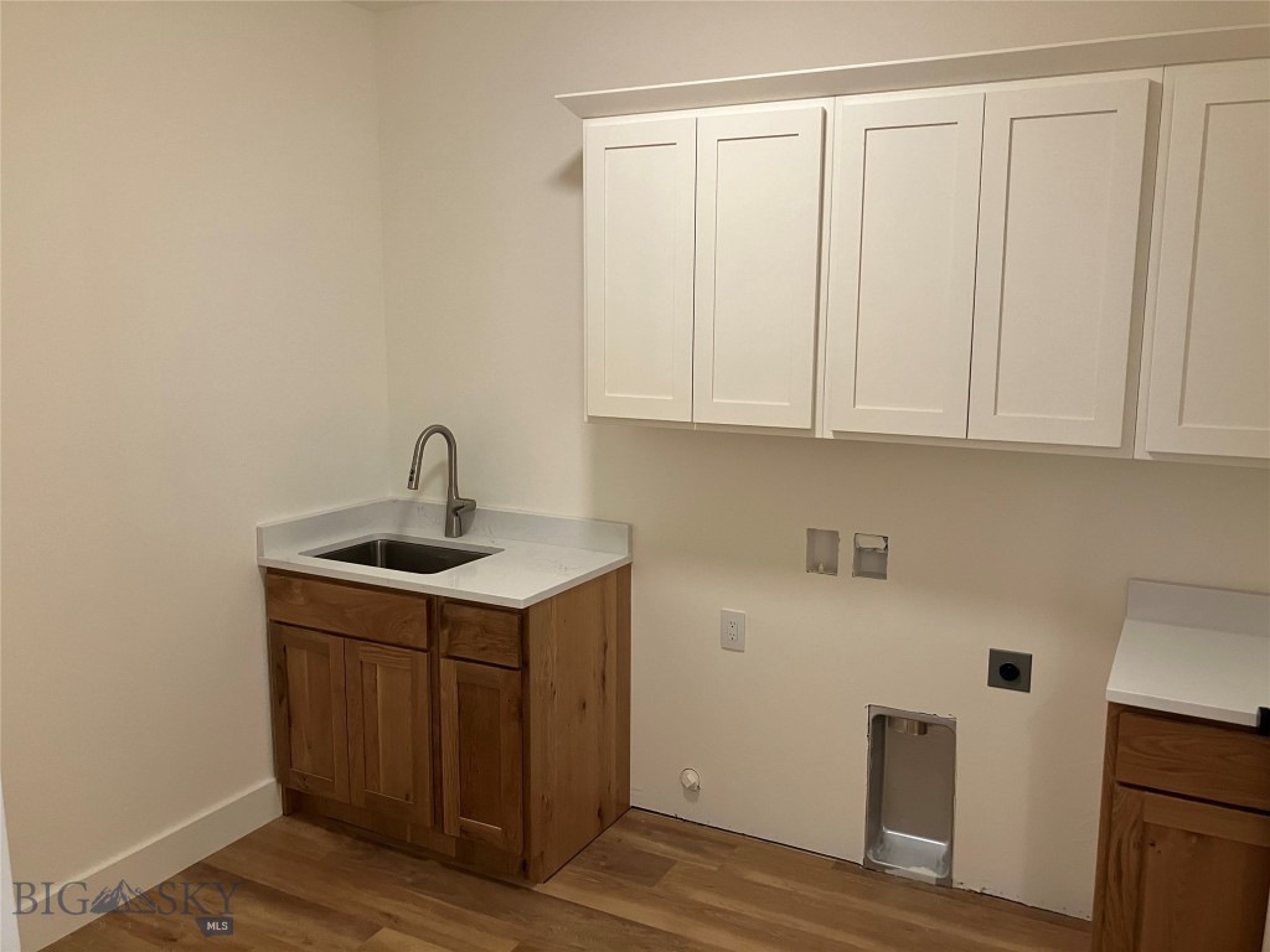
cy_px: 476
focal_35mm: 28
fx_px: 1027
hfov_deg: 63.4
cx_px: 635
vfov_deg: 49.7
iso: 200
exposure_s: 1/60
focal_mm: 3.99
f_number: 1.8
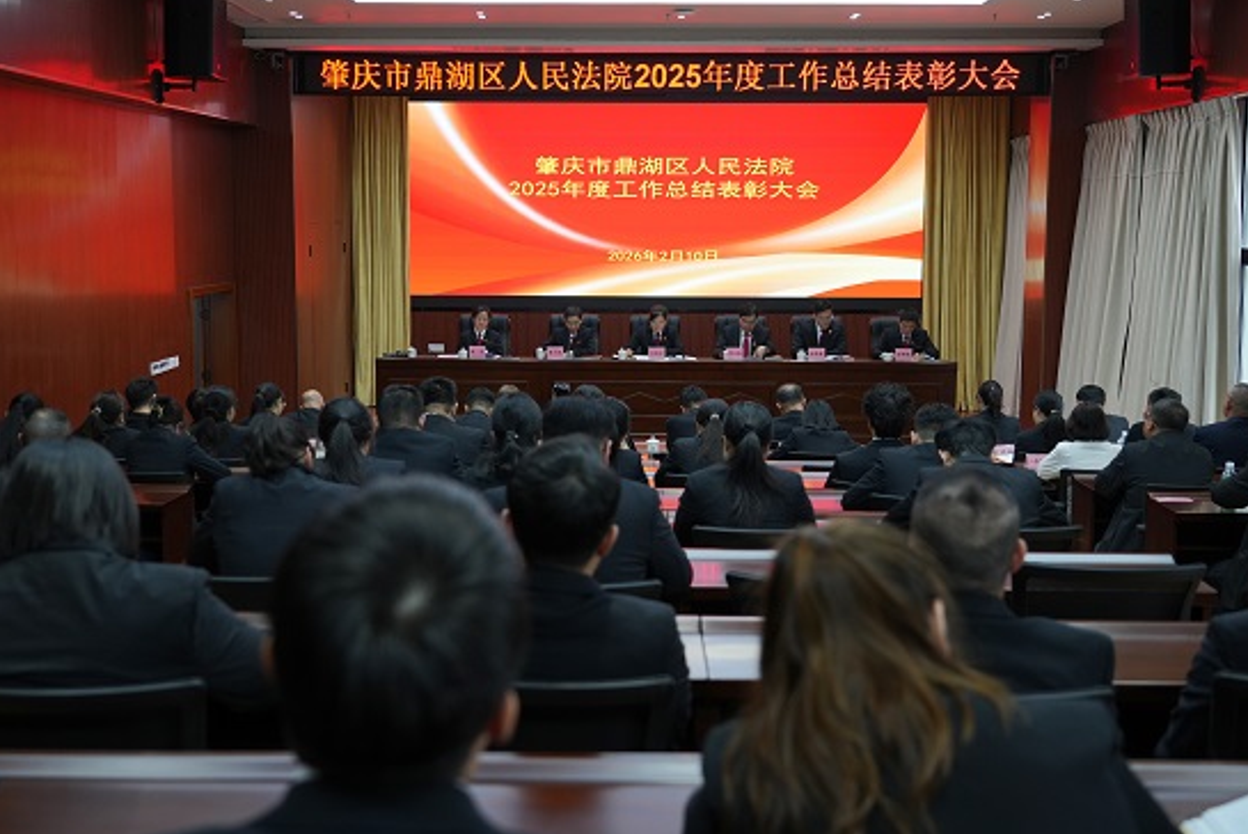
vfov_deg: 30.5
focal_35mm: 44
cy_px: 399
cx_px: 607
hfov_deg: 44.5
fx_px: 1526
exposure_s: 1/200
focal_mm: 40
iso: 1000
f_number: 4
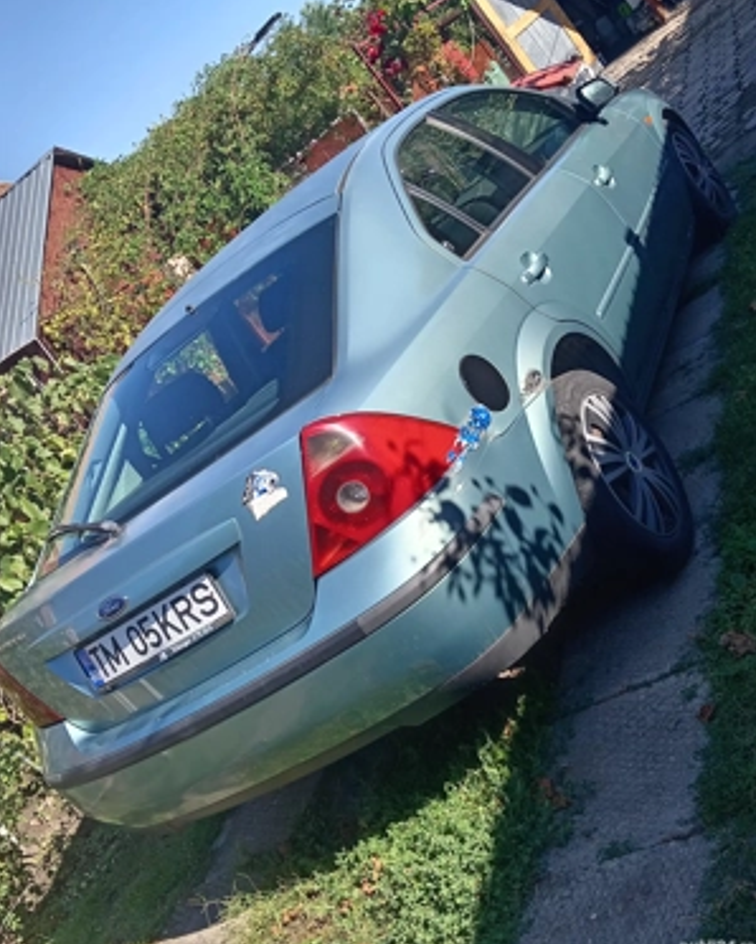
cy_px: 448
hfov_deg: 36.5
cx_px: 378
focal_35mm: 41
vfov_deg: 44.8
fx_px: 1146
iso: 100
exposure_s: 1/319
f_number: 1.8
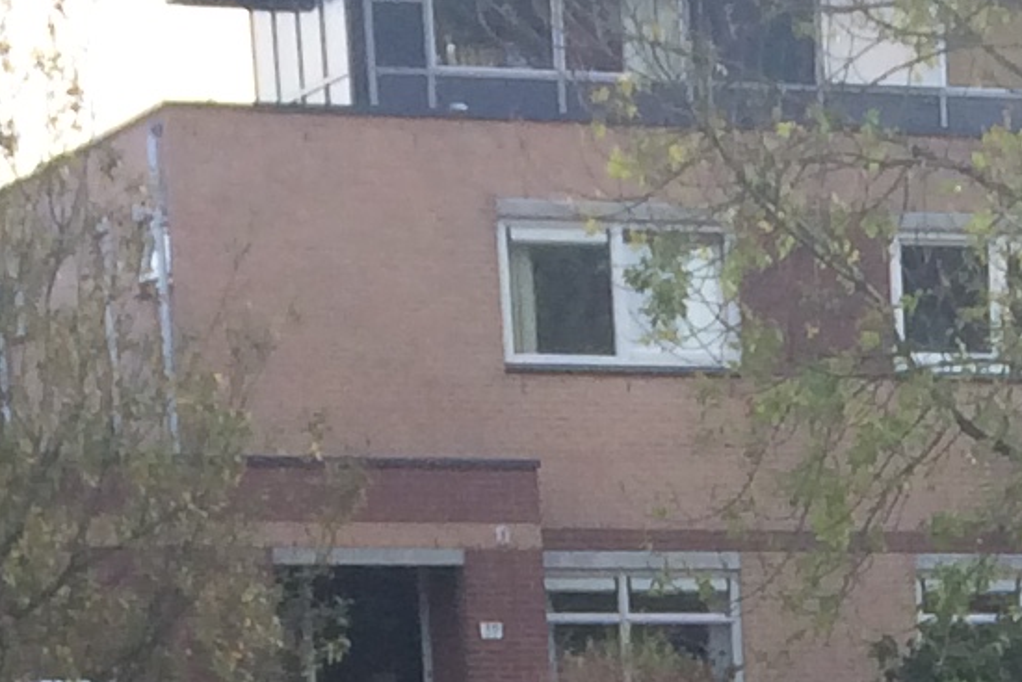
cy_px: 2185
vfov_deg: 6.8
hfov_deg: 11.1
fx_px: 5083
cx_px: 1485
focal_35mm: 179
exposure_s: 1/441
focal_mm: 4.15
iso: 32
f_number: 2.2
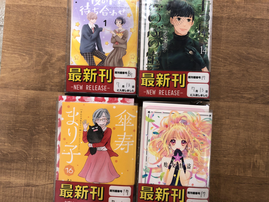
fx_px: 218
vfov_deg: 49.7
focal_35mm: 28
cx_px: 134
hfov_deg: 63.4
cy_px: 101
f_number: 1.8
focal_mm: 4
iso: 50
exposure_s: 1/17
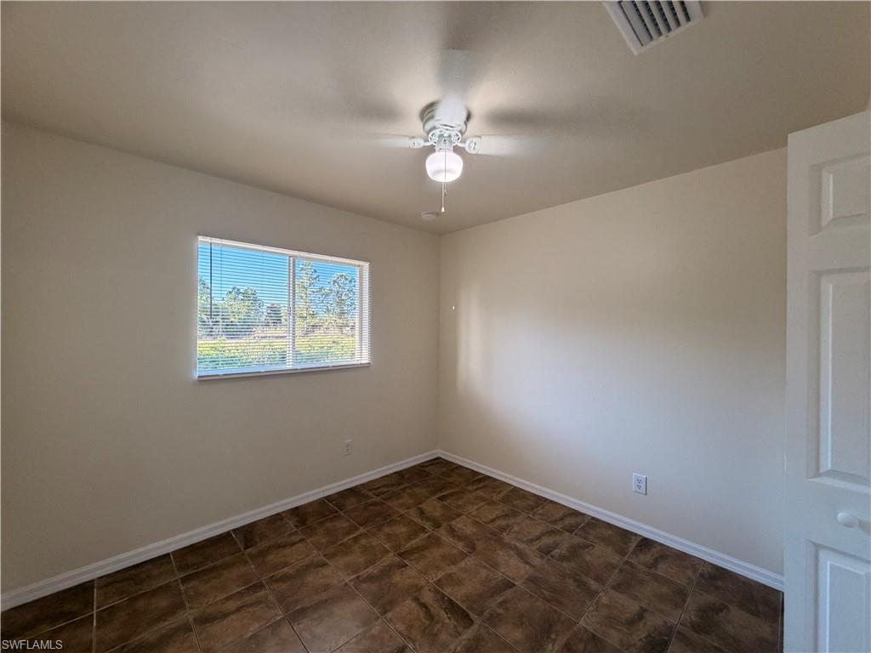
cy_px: 326
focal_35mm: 14
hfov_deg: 102.1
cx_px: 436
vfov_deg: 85.7
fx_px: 352
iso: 250
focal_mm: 2.22
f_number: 2.2
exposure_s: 1/121
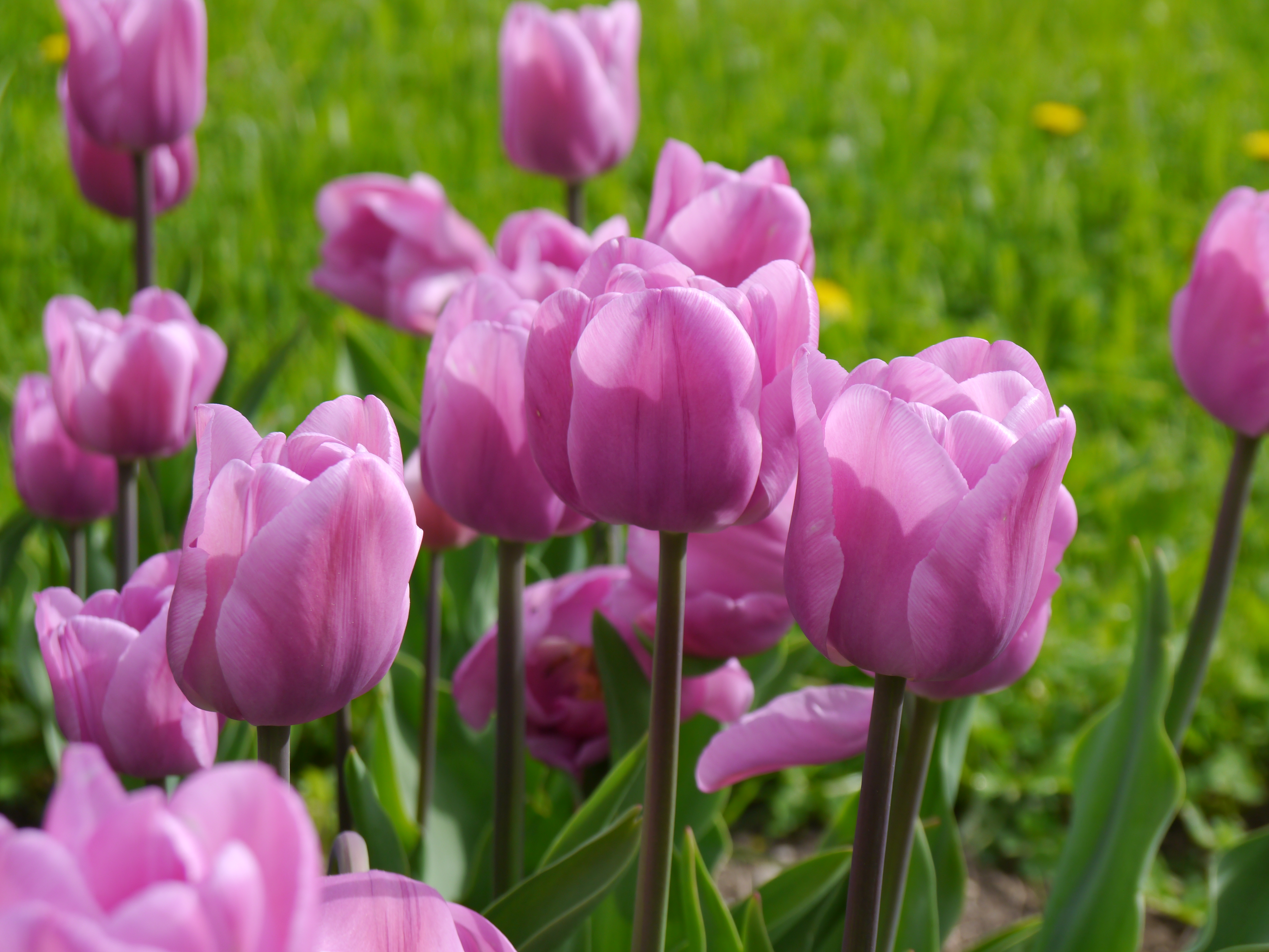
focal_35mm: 84
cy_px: 476
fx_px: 3081
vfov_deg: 17.6
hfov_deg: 23.3
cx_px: 634
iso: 160
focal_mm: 42
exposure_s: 1/250
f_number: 7.1
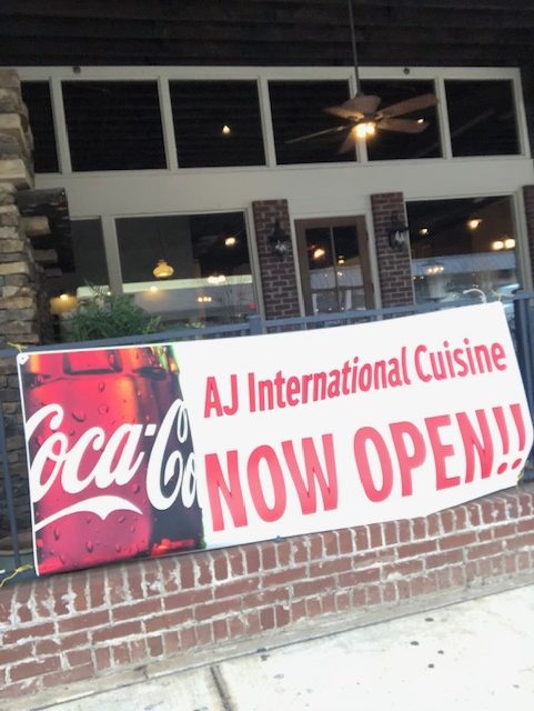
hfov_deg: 44.2
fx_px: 657
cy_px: 356
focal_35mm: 32
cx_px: 267
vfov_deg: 56.8
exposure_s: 1/120
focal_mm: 2.87
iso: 80
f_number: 2.2
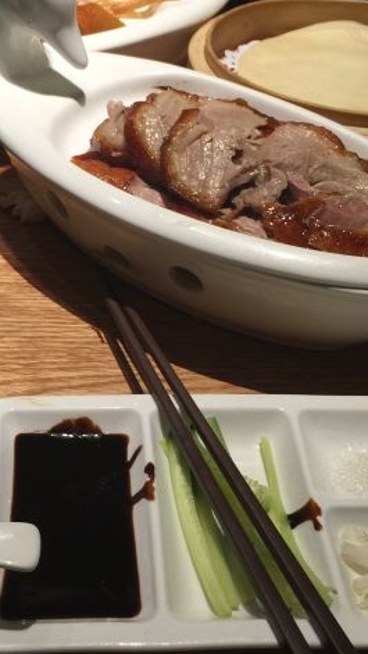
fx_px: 815
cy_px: 300
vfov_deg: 43.7
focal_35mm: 47
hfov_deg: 25.2
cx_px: 97
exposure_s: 1/30
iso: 32
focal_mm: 4.15
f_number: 2.2
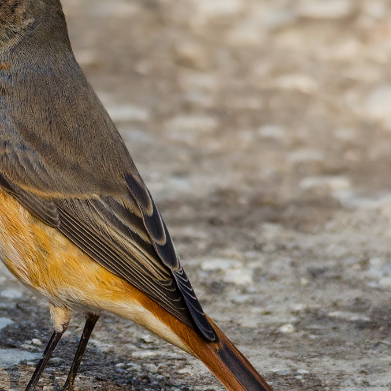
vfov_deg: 0.9
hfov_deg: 0.9
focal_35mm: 1925
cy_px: 151
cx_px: -88
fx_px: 24600
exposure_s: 1/320
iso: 400
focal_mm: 500
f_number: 8
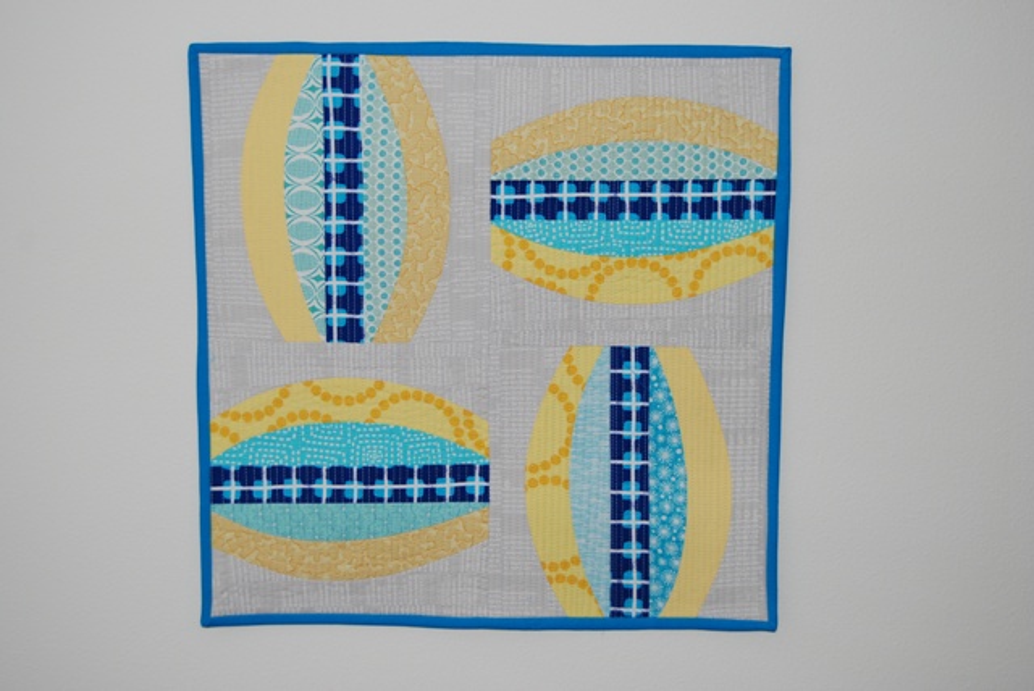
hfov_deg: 37.8
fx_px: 1509
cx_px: 517
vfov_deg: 25.8
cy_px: 346
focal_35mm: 52
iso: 200
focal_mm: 35
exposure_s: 1/60
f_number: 4.8
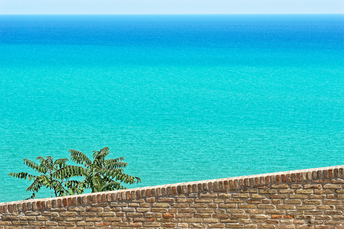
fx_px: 1529
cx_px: 172
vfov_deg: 8.6
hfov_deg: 12.8
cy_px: 114
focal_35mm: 160
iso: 100
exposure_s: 1/125
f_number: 10
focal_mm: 160
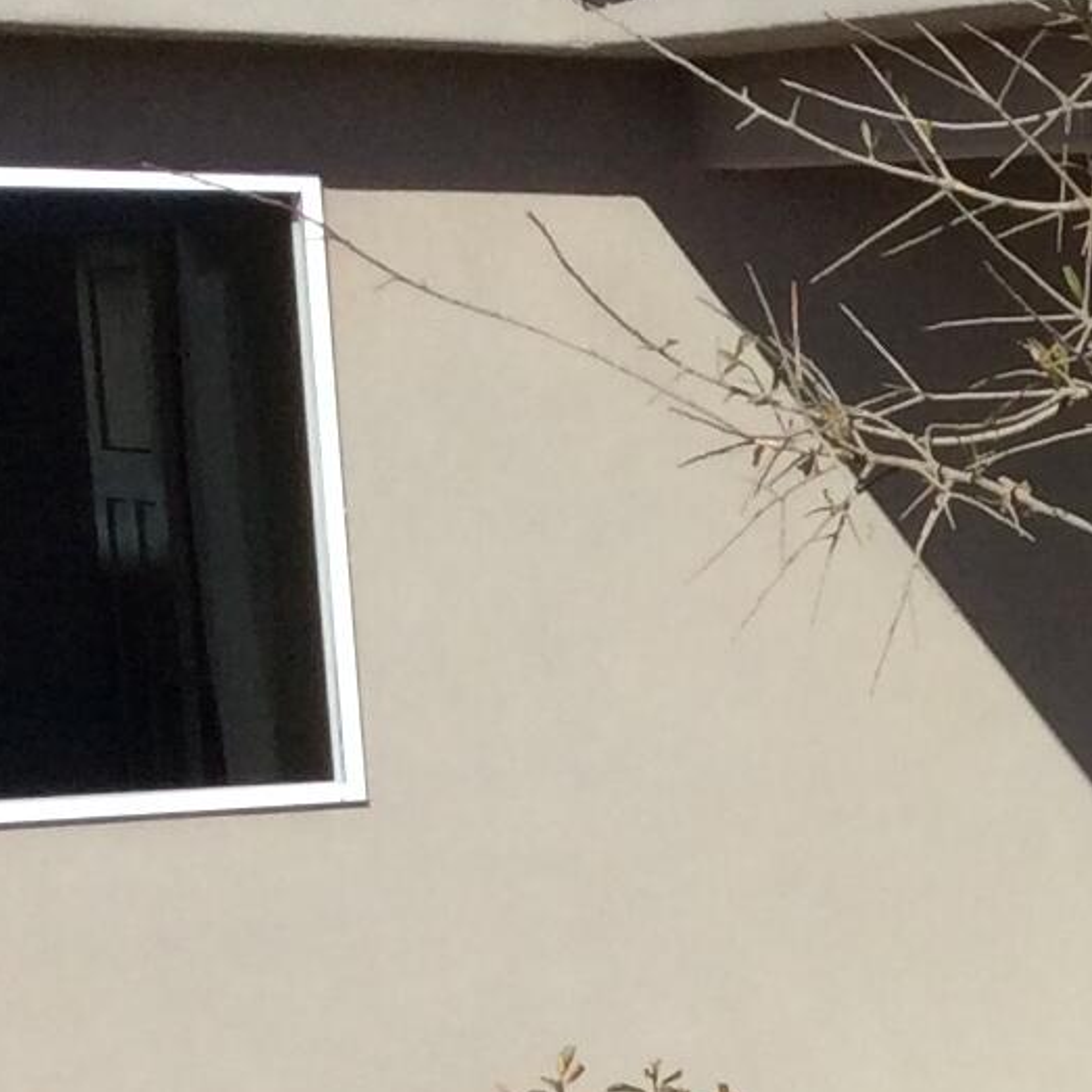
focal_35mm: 140
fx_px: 4997
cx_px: 2529
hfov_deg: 10.8
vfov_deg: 12.3
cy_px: 1105
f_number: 2.4
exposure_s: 1/2288
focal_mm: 3.3
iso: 32
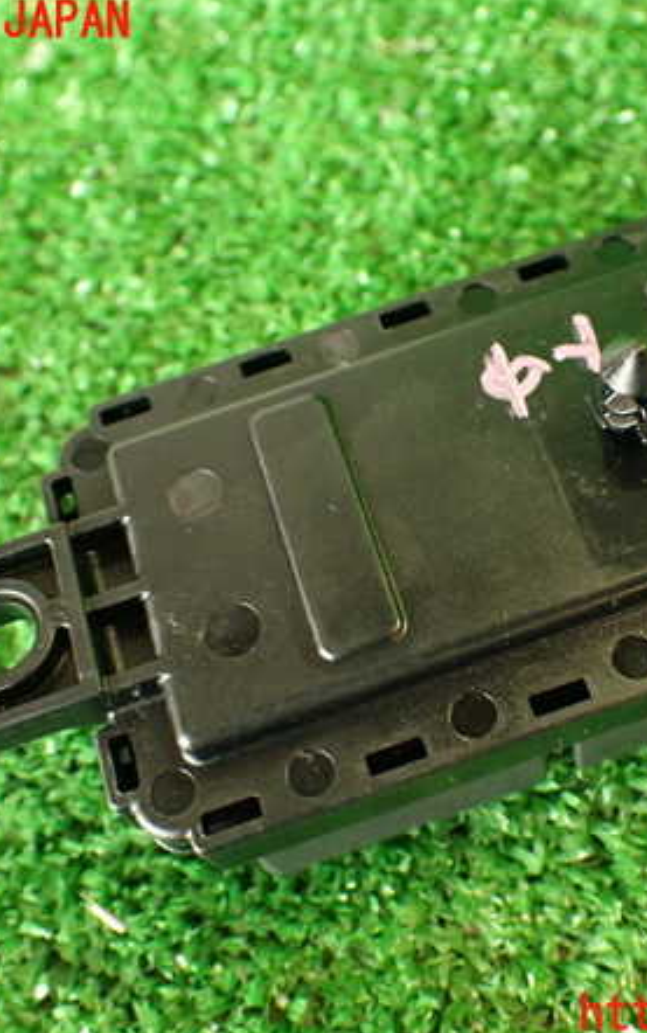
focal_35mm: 46
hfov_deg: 27.9
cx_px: 406
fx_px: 1295
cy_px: 519
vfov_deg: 43.5
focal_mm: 5.79
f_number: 2.4
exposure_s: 1/30
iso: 400
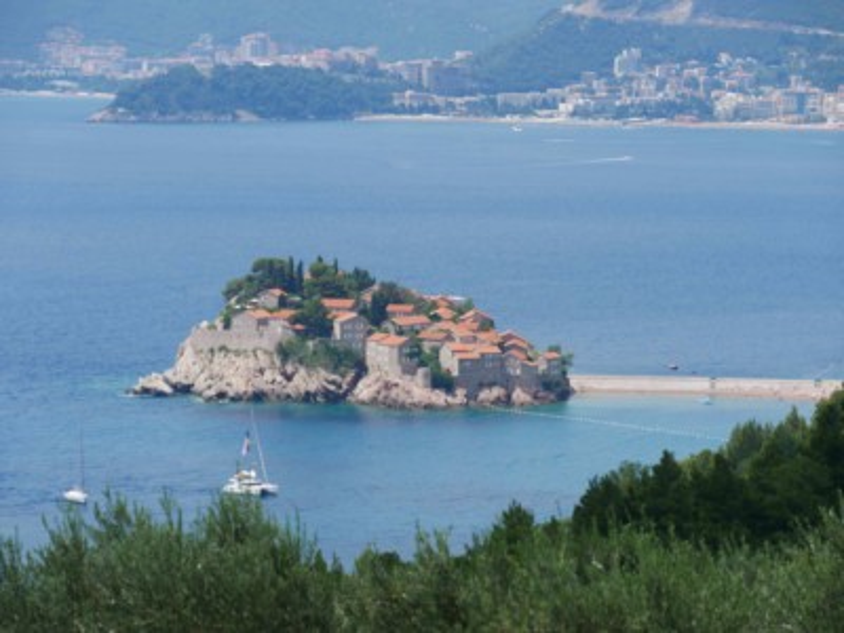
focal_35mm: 184
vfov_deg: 8.1
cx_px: 422
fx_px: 4486
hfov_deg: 10.7
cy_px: 316
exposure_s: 1/640
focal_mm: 92
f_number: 7.1
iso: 200
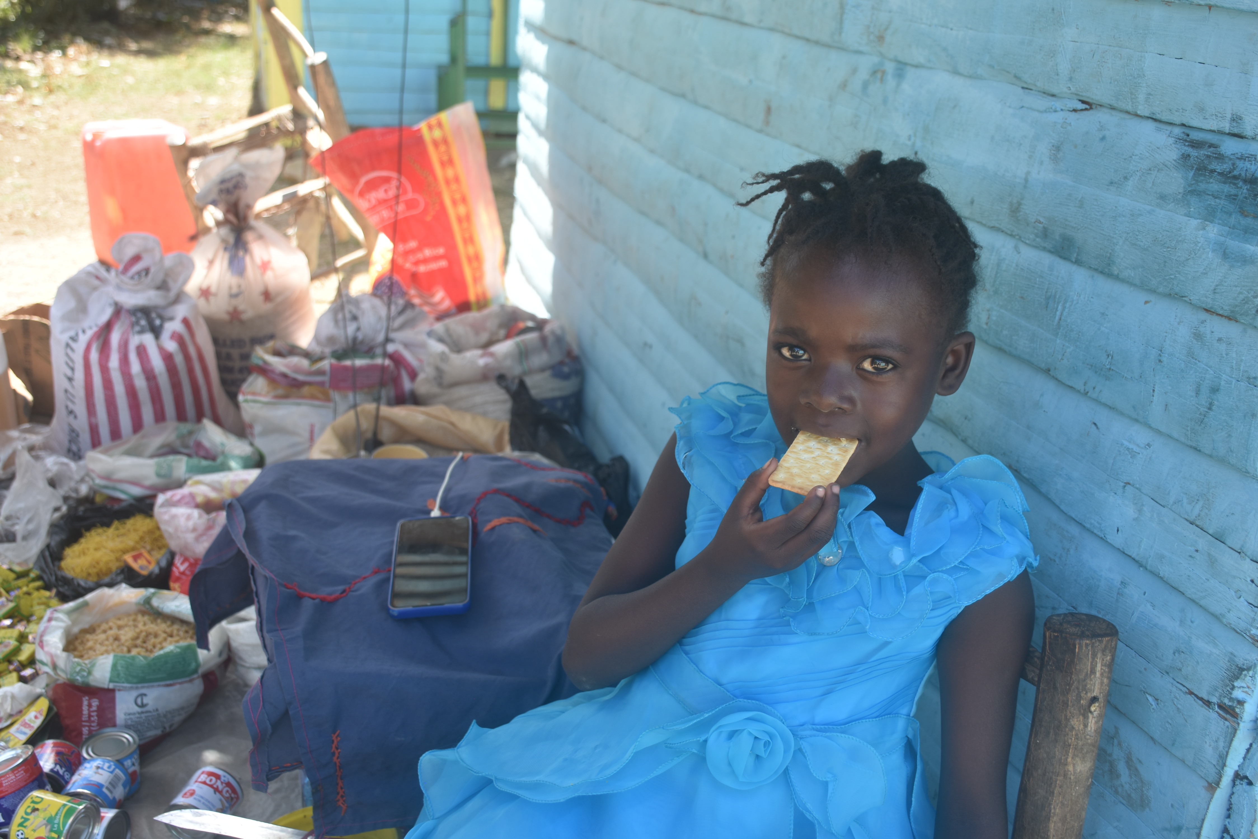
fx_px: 1363
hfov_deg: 49.5
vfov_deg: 34.2
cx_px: 629
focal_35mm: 39
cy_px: 420
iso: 100
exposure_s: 1/125
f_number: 5.6
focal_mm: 26
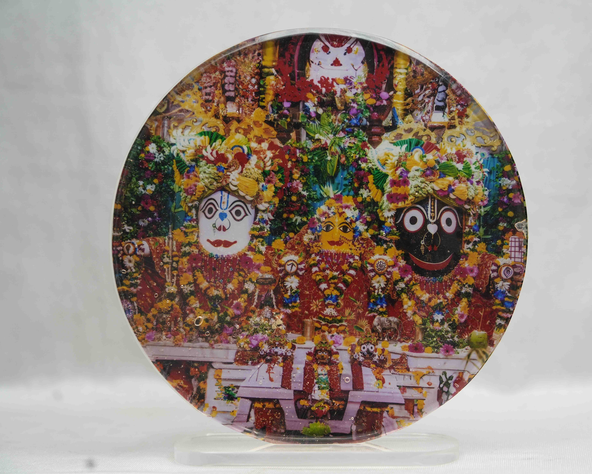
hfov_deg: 20.4
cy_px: 238
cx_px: 333
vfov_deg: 16.4
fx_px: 1647
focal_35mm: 94
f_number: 5.6
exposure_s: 1/60
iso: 200
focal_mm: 83
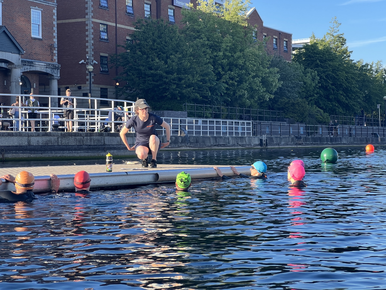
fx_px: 859
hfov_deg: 25.3
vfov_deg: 19.1
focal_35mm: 77
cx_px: 193
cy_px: 145
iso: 32
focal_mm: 9
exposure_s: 1/133
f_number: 2.8
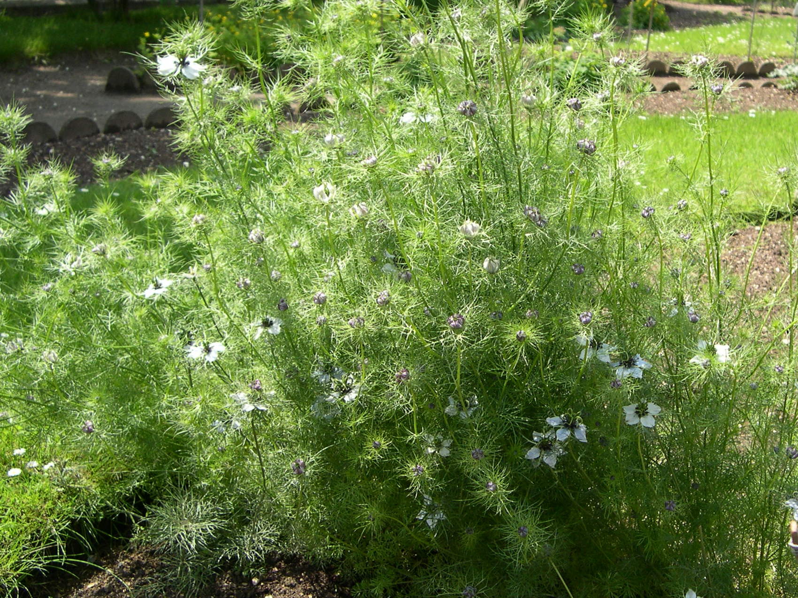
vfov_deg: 37.7
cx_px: 399
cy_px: 299
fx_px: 876
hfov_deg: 49.0
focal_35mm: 38
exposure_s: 1/528
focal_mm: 8
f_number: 2.8
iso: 100
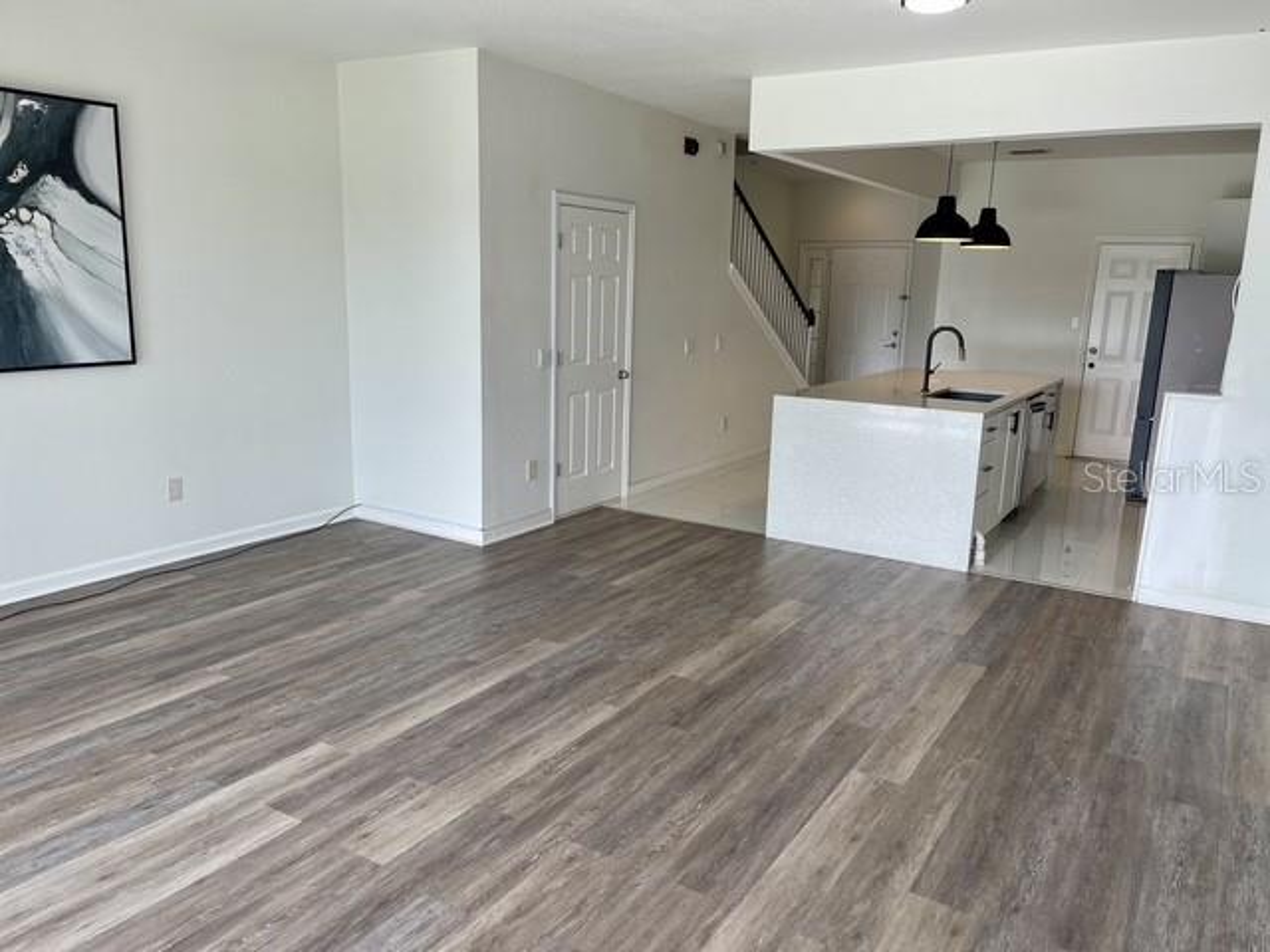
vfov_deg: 53.1
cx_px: 635
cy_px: 476
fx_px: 954
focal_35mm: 26
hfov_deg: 67.3
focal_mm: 5.1
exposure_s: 1/163
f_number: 1.6
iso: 40
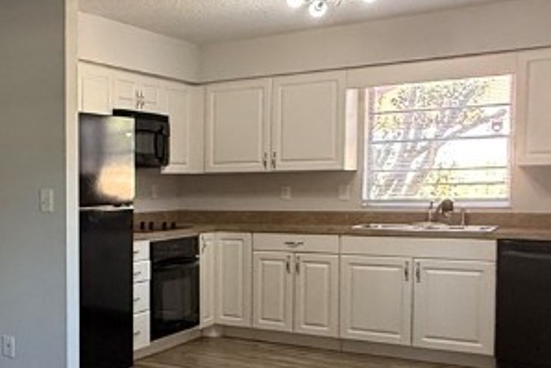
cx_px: -61
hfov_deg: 34.1
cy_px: 229
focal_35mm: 50
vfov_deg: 26.9
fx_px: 766
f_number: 2.2
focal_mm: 2.22
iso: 500
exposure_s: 1/120
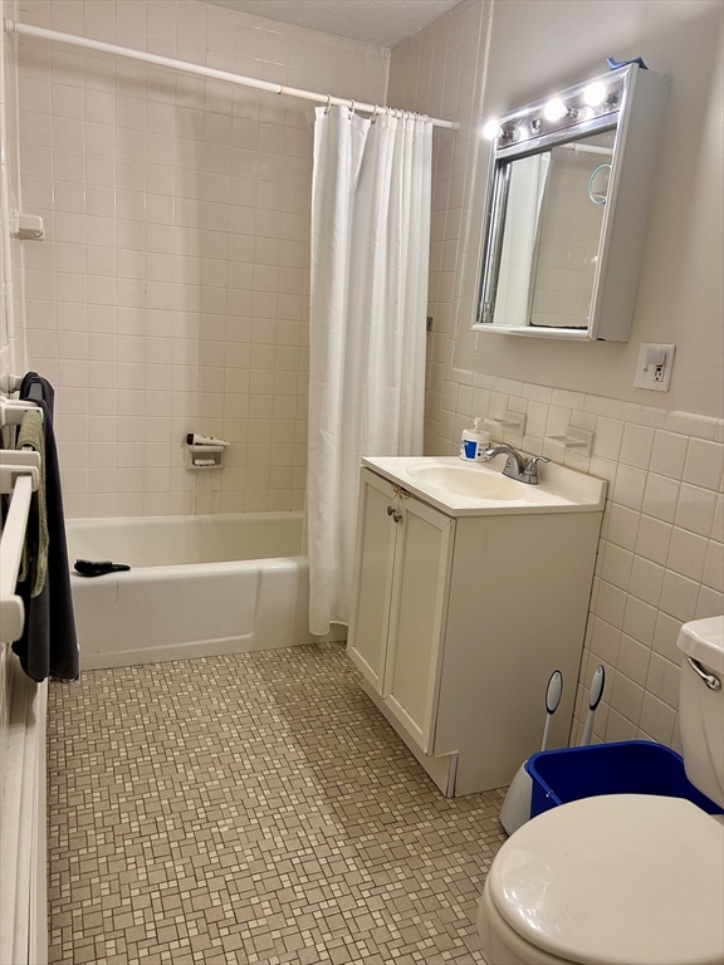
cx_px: 362
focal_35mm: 26
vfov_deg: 67.3
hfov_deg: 53.1
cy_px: 482
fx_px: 725
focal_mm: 5.7
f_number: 1.5
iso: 100
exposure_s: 1/120
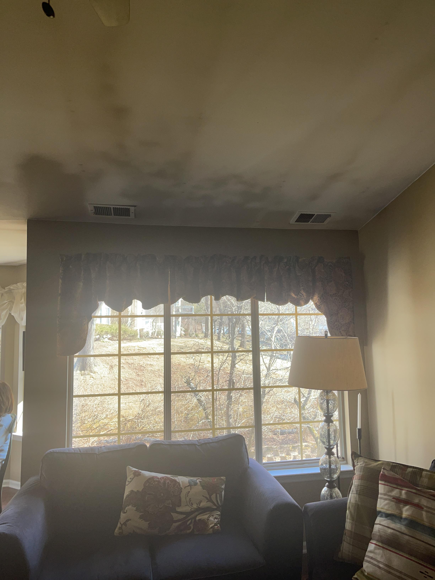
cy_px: 290
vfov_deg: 56.8
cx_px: 218
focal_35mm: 32
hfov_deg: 44.2
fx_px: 536
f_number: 1.6
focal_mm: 5.1
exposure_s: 1/117
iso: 32
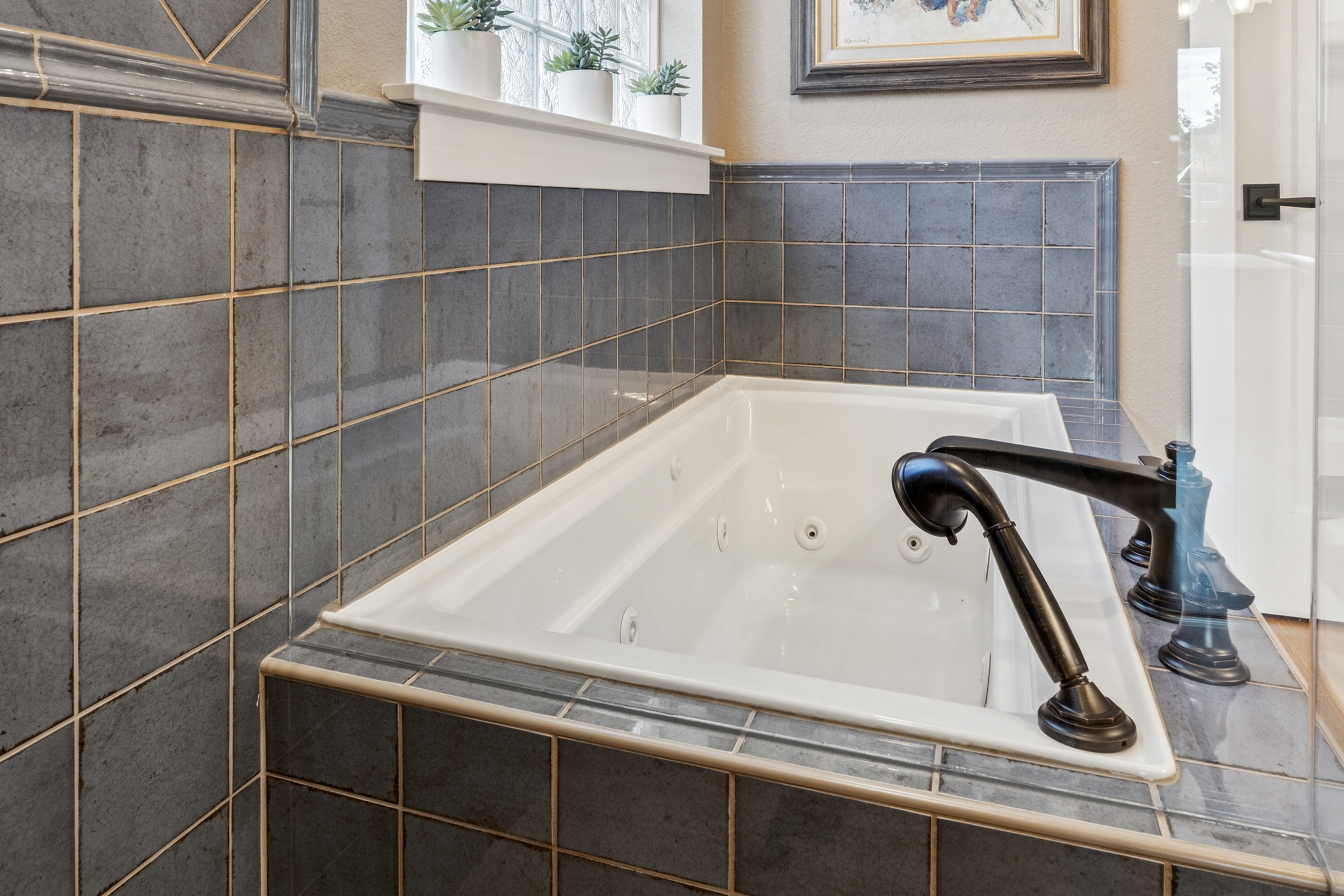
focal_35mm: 25
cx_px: 668
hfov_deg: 71.5
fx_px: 933
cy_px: 216
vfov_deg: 49.1
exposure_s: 1/10
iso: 400
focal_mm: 16
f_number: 11
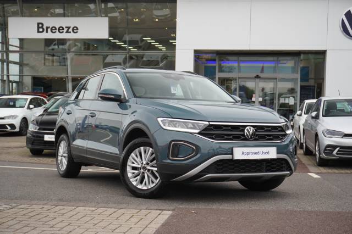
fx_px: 542
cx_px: 176
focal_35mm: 56
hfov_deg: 36.0
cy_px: 117
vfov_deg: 24.4
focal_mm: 37
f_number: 5.6
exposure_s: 1/160
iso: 320
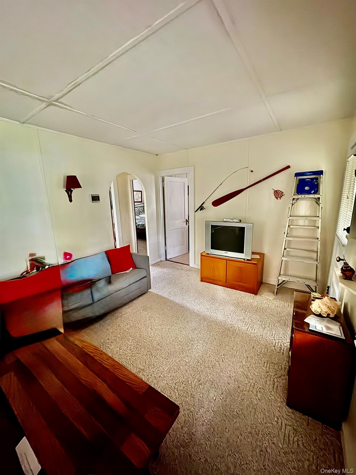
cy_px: 238
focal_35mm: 14
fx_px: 192
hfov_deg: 85.7
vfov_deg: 102.1
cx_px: 178
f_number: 2.2
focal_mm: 2.22
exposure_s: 1/8
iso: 1250
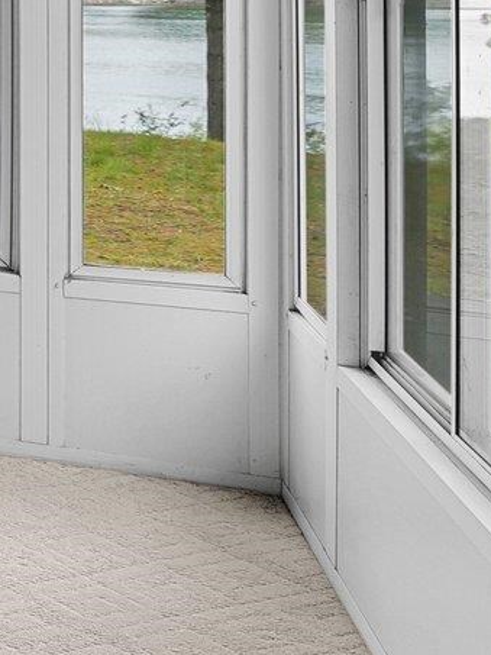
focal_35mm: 61
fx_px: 1154
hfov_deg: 12.5
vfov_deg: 28.9
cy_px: -56
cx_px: -892
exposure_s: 1/125
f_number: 4.5
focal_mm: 14
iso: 250
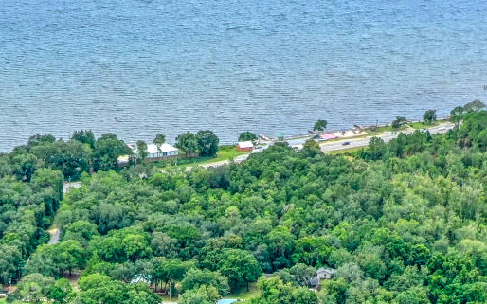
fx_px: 1327
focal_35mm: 100
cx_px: 189
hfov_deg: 20.8
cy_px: 546
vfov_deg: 12.0
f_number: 4.5
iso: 100
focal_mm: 10.3
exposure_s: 1/120
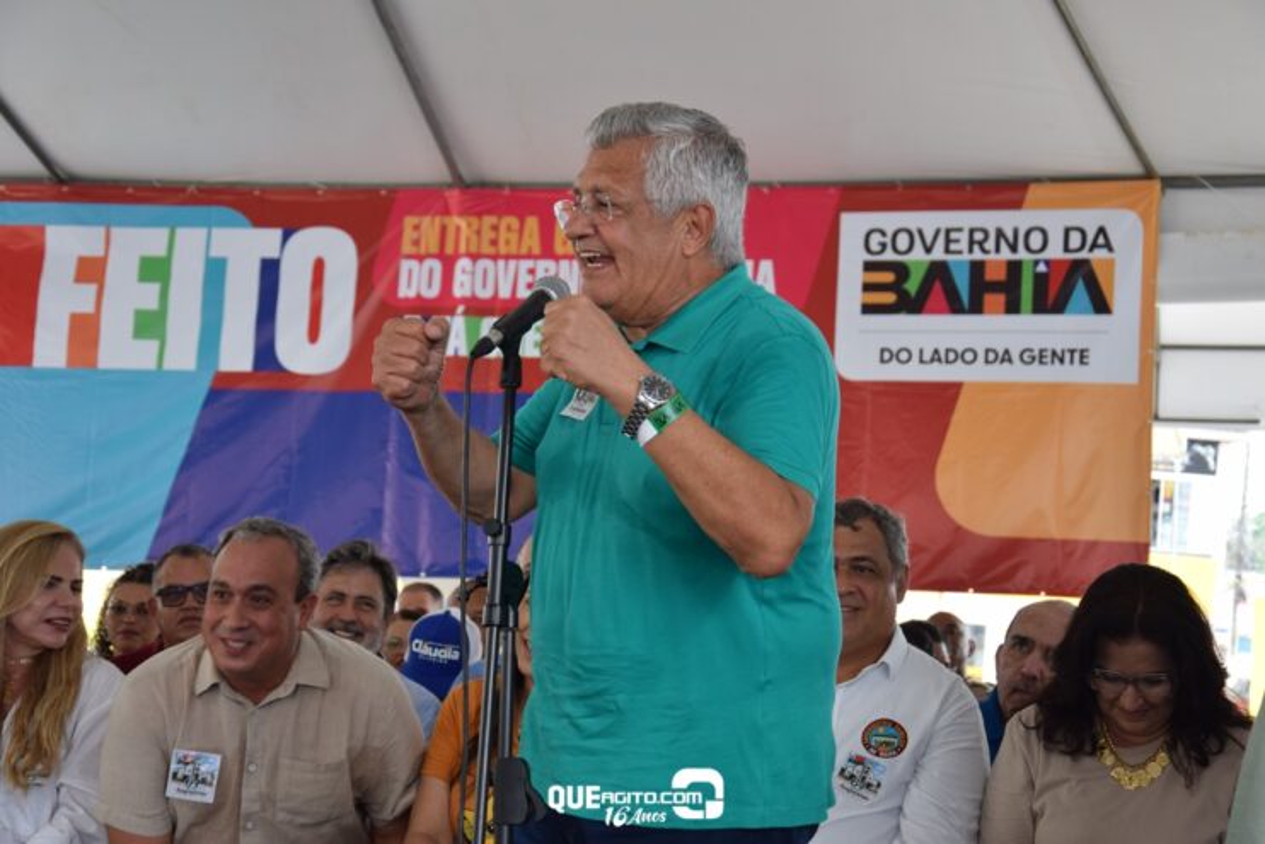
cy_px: 422
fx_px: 2636
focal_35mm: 75
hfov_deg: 27.0
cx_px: 632
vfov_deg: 18.2
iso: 400
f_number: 5.6
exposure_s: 1/125
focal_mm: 50
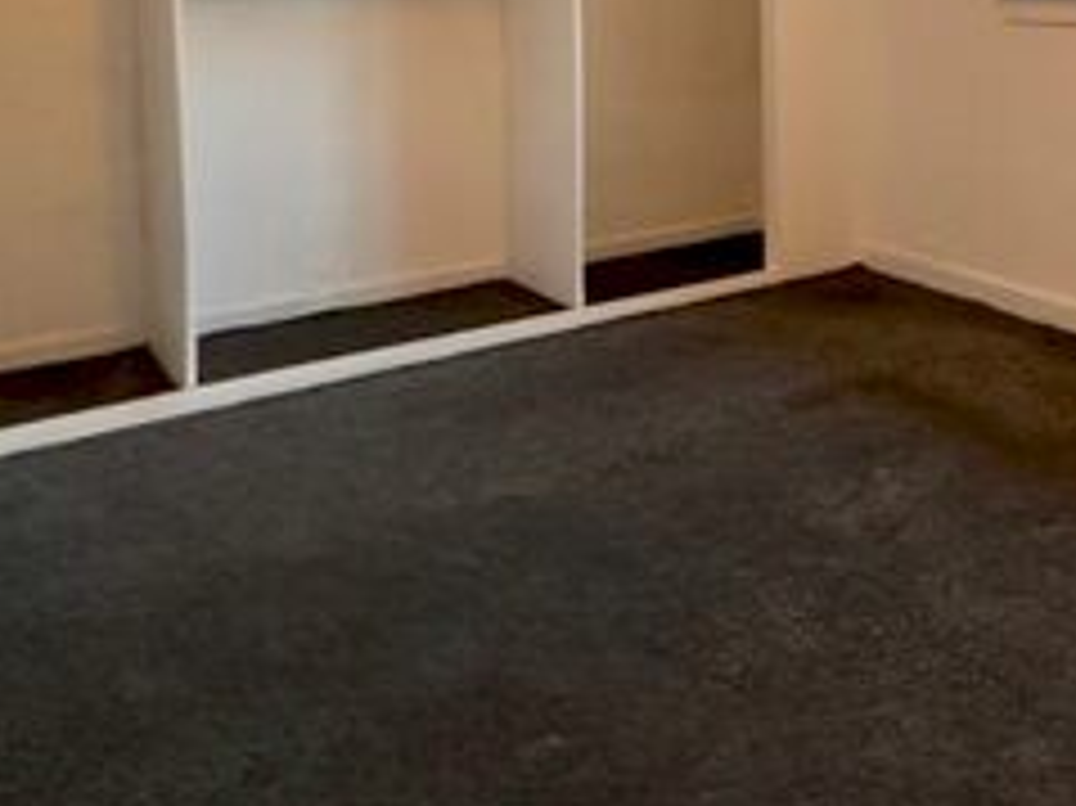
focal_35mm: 41
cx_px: 1139
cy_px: -7
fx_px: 1274
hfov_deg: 39.0
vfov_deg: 32.2
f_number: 2.2
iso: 320
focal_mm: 2.22
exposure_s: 1/50
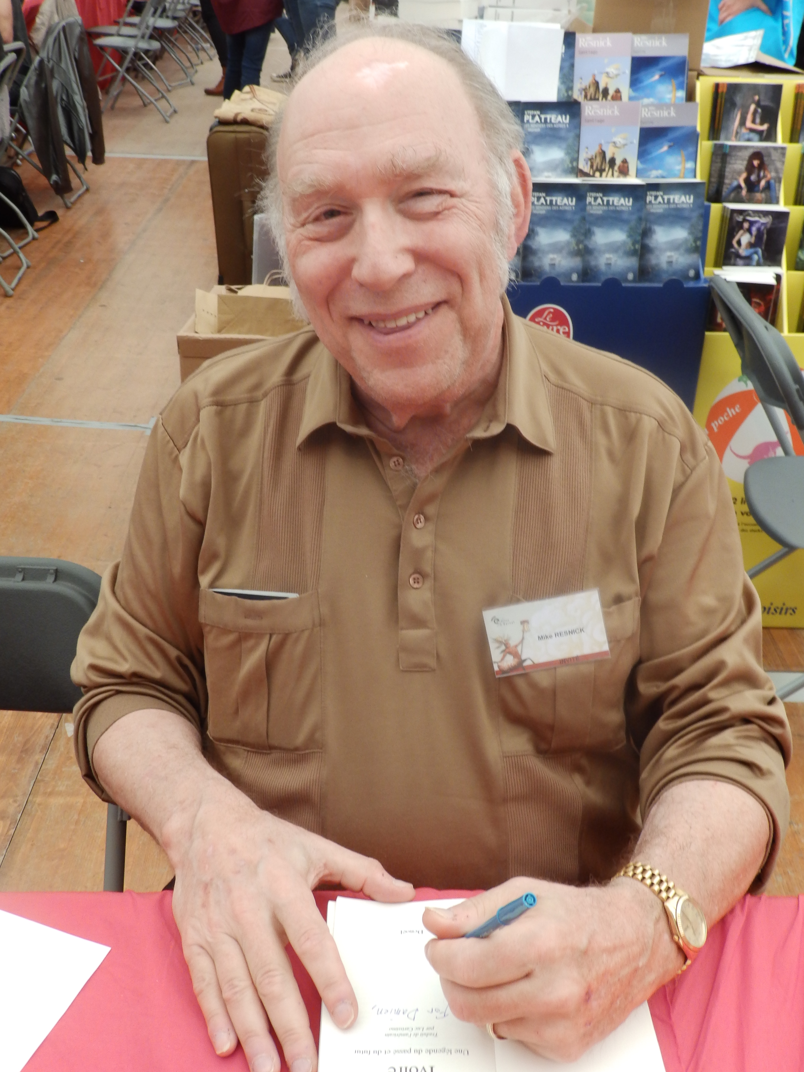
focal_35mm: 38
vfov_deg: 49.0
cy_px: 536
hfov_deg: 37.7
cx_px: 402
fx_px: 1177
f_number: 4
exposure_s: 1/40
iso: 200
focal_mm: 6.8
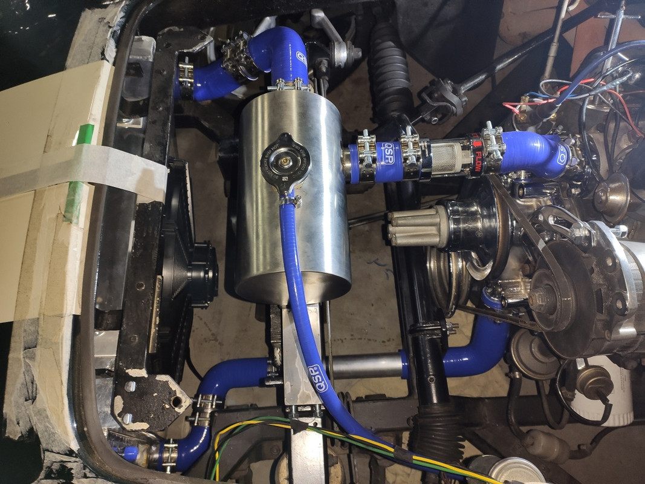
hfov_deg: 67.3
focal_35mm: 26
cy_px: 242
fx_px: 484
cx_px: 322
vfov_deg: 53.1
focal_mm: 4.77
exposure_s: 1/33
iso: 517
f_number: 1.75
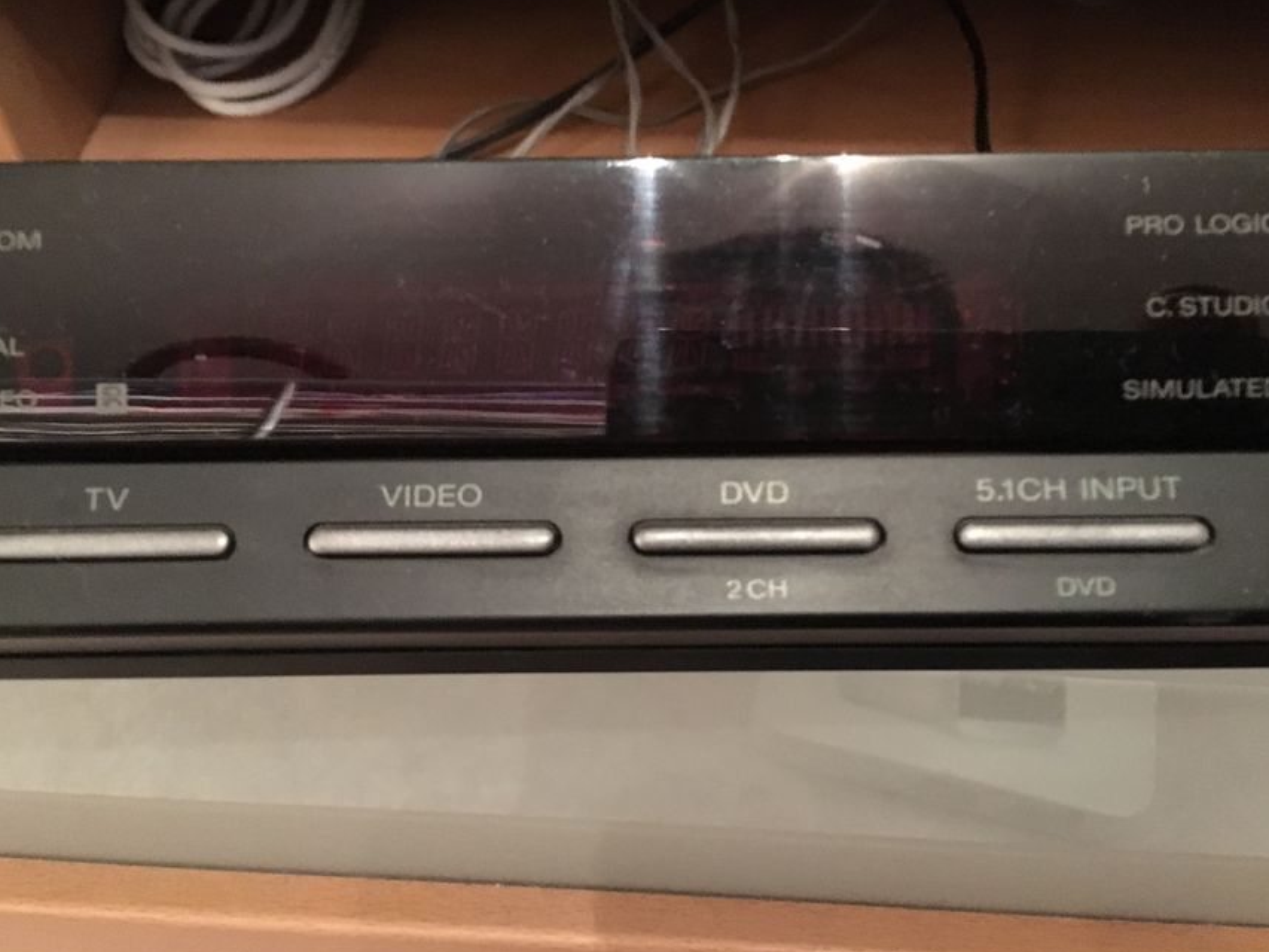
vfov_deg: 41.7
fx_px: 1247
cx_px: 647
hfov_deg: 53.9
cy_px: 411
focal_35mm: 34
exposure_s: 1/17
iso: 800
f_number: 2.2
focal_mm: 4.15
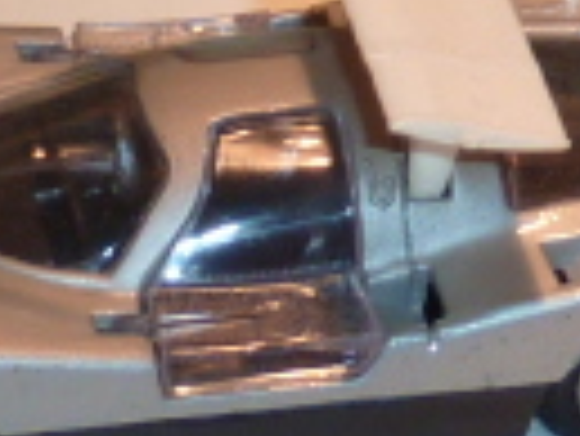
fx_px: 4243
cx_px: 193
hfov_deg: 7.8
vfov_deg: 5.8
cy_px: -418
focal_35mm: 253
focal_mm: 4.7
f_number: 3.4
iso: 100
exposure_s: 1/30
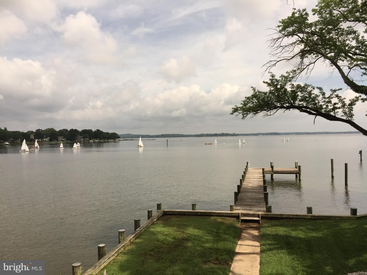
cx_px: 184
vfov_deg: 48.2
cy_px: 138
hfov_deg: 61.7
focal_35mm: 29
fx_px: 307
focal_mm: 4.15
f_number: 2.2
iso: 32
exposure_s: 1/2825
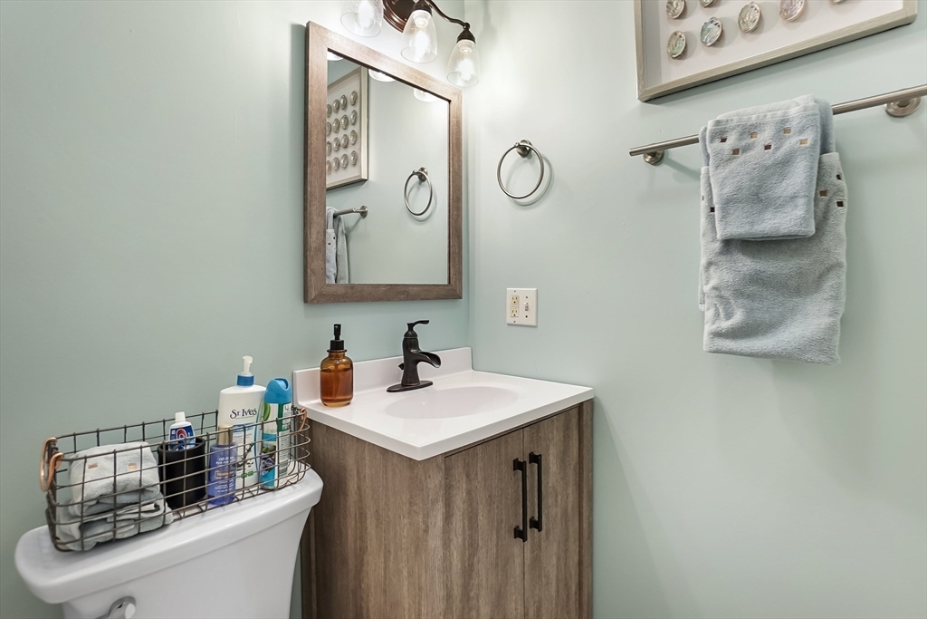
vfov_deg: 77.3
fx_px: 386
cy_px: 310
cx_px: 464
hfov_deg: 100.4
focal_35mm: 15
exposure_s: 1/60
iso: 500
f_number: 4
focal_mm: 10
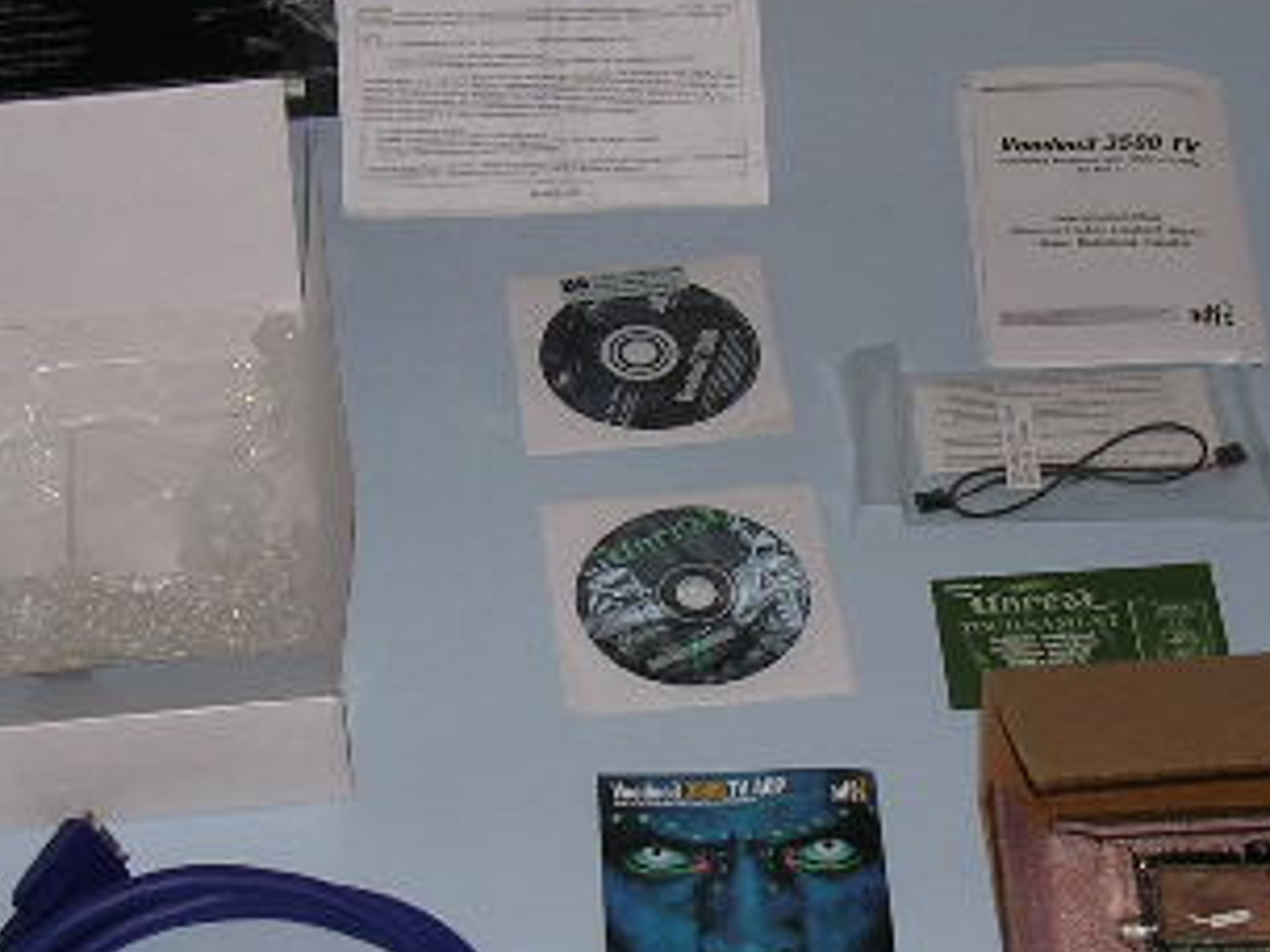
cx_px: 660
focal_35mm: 80
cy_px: 505
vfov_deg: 18.4
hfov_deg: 24.4
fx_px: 2935
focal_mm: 5.8
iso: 50
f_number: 2.8
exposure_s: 1/60.1
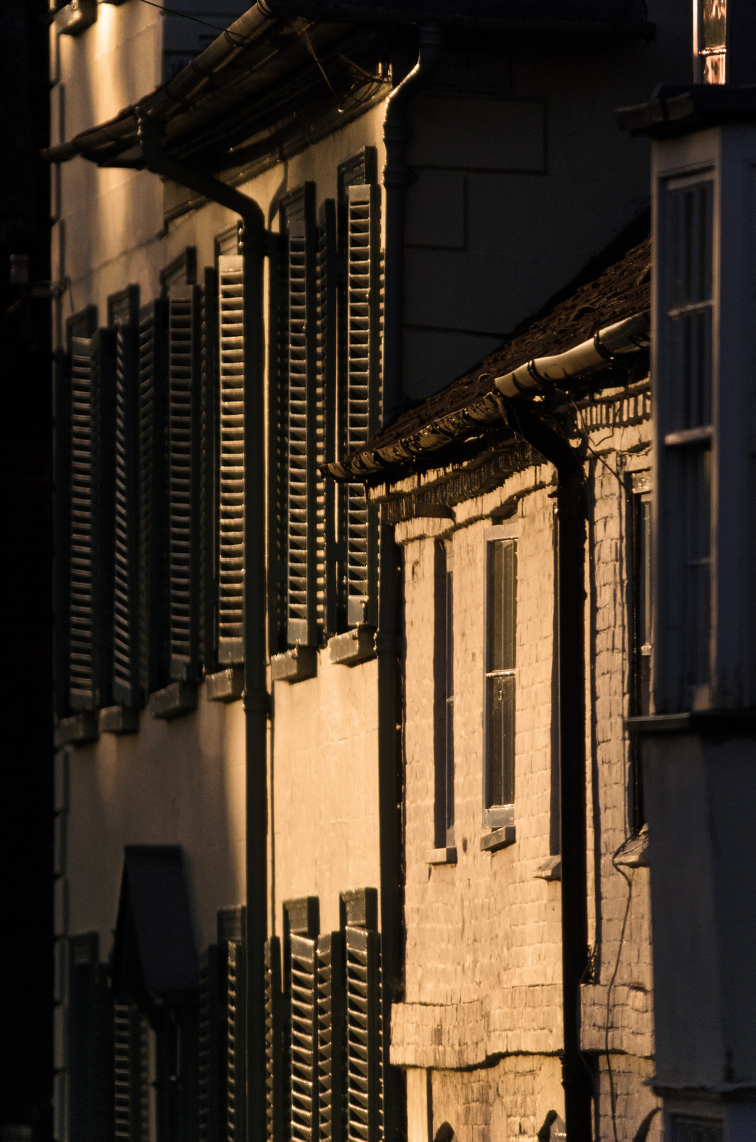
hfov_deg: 1.8
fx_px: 23736
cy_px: 571
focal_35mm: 750
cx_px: 378
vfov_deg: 2.8
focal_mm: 500
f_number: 8
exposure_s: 1/2500
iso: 800
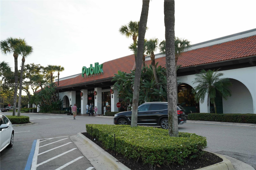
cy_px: 85
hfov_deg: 54.4
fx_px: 249
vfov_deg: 37.8
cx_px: 128
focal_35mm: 35
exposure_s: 1/40
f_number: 13
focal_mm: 35
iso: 200
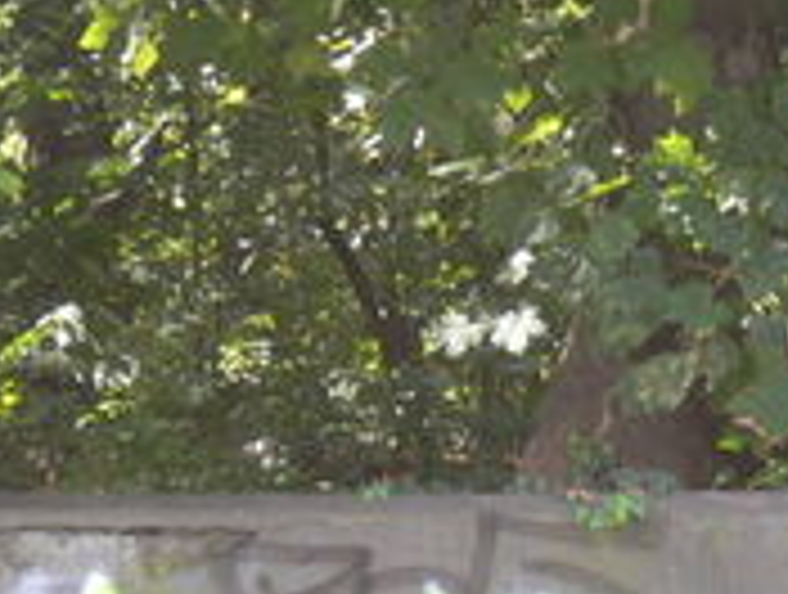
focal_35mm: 270
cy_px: 603
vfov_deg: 5.5
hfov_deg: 7.3
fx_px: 6159
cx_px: 567
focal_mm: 12.3
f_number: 4.2
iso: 100
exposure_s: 1/30
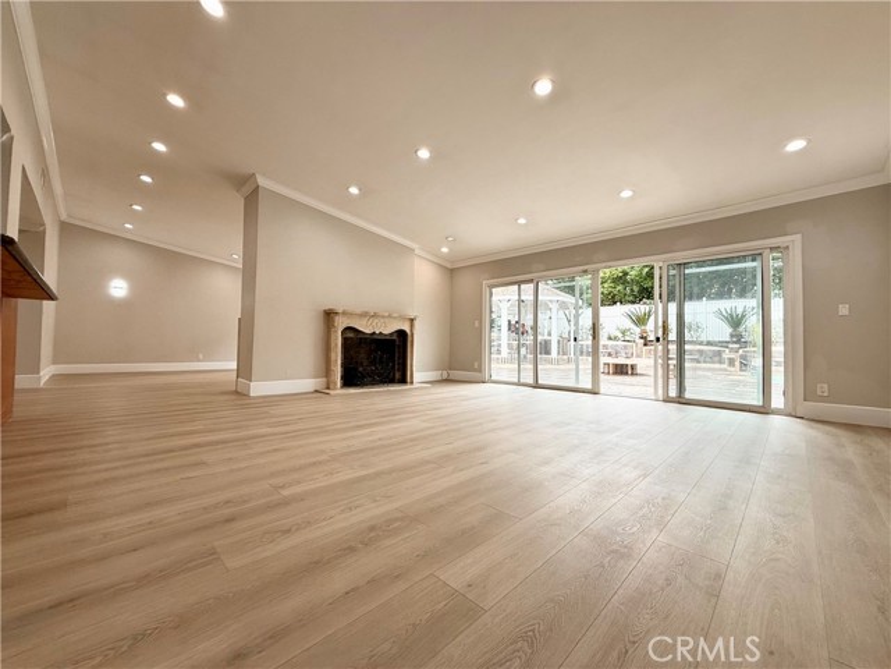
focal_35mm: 14
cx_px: 446
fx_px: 360
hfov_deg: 102.1
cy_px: 334
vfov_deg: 85.7
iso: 50
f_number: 2.2
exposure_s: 1/153
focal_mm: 2.22
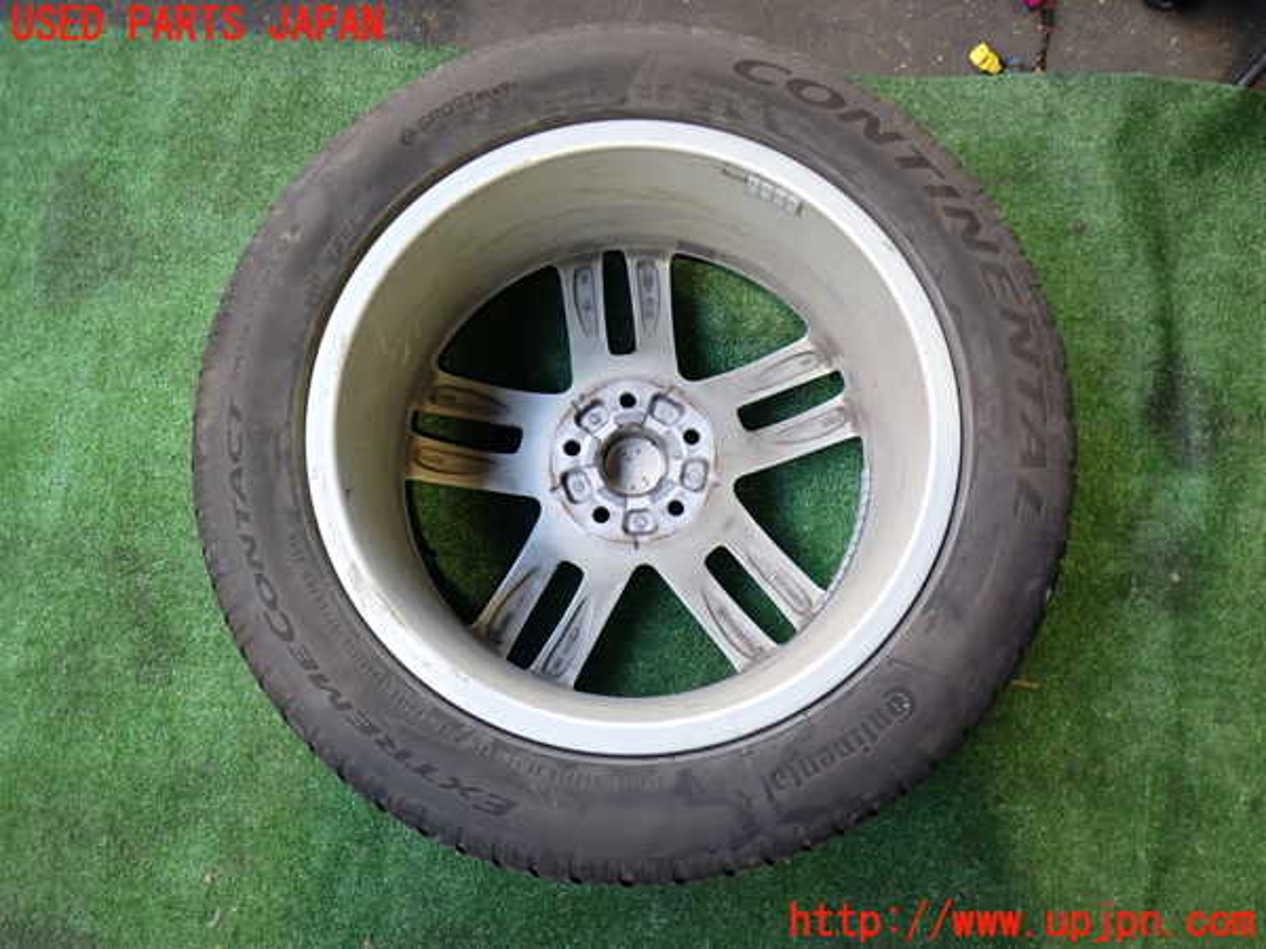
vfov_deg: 46.8
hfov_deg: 60.0
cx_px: 633
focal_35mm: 30
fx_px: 1097
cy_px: 474
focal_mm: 5.4
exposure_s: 1/30
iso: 200
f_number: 2.3
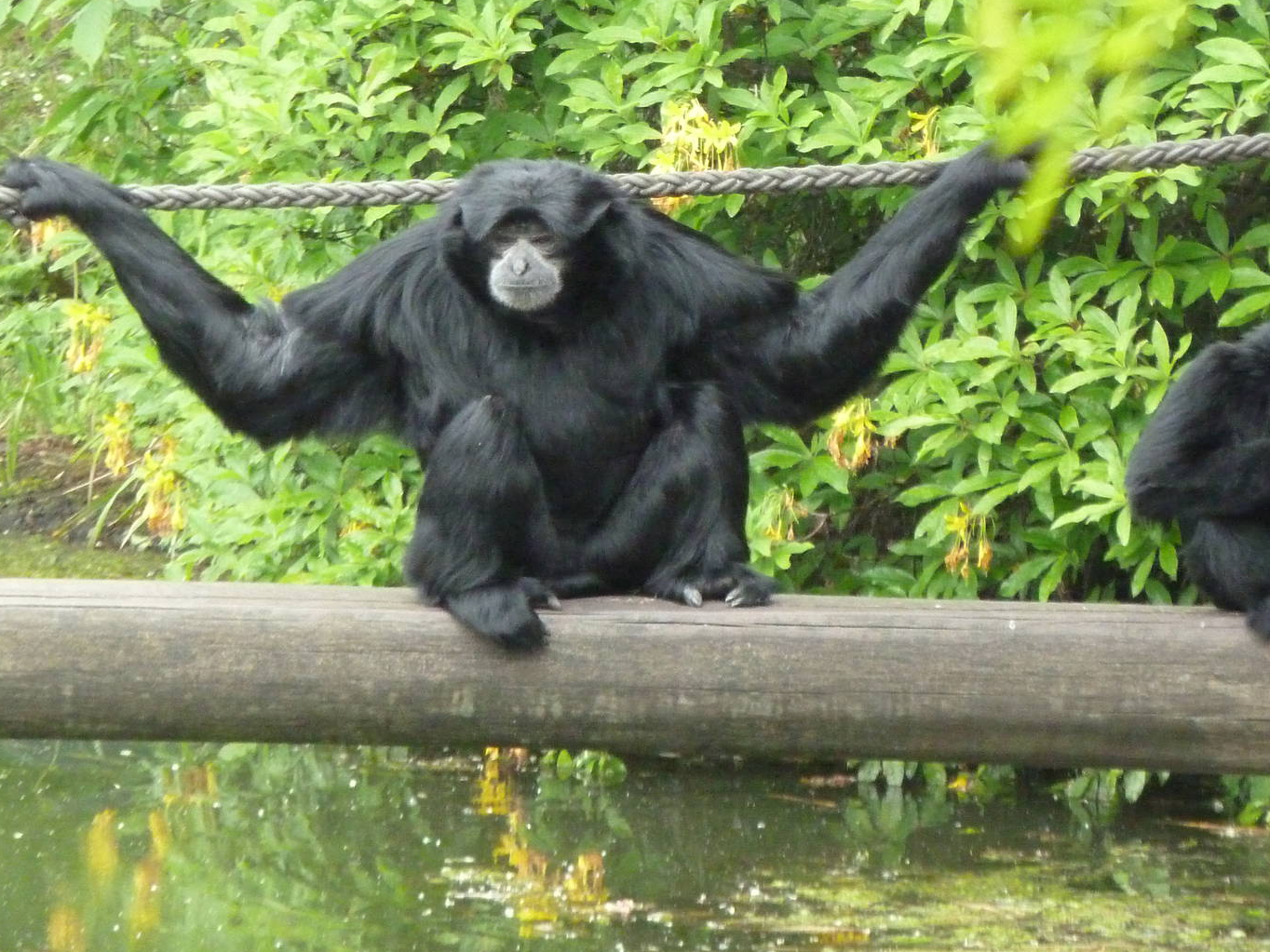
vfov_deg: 3.2
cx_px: 570
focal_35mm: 468
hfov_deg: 4.2
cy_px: 421
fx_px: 17170
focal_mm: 49.2
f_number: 4.9
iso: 800
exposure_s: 1/250
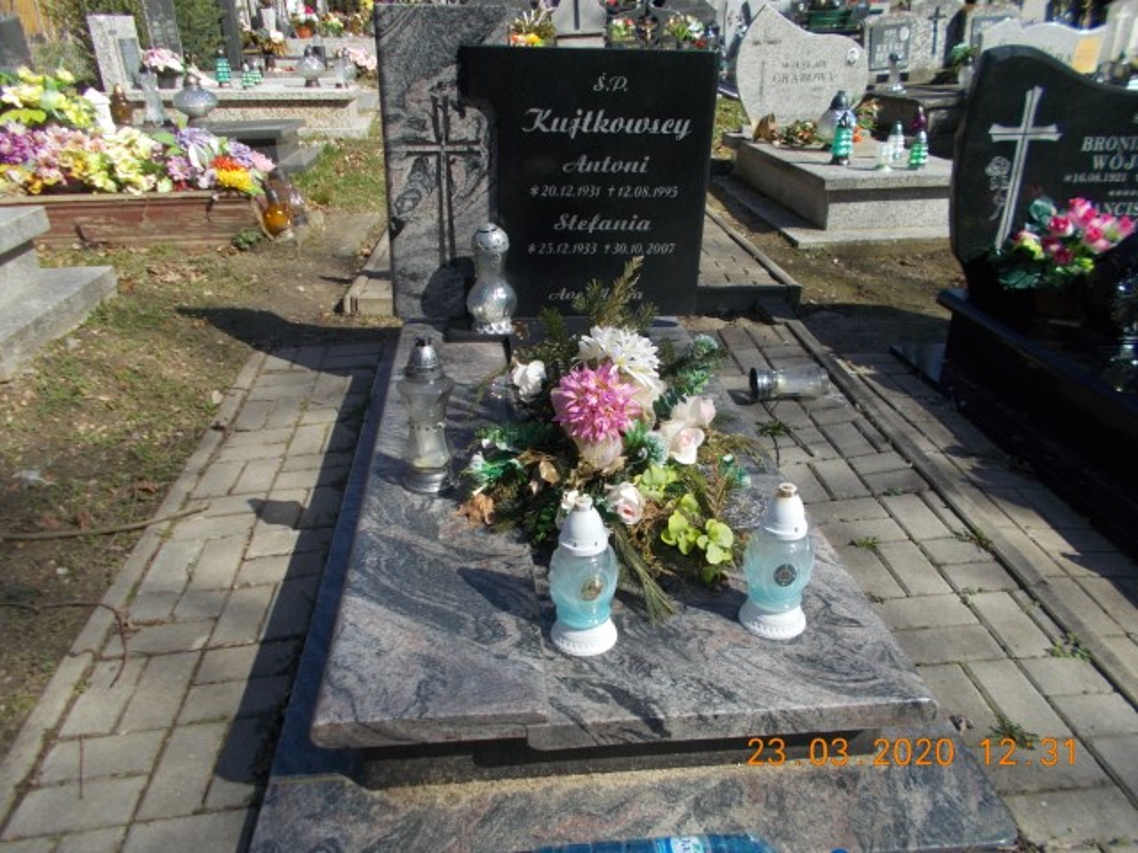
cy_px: 426
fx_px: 855
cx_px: 569
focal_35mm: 26
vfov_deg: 53.1
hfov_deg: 67.3
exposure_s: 1/125
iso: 80
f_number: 8
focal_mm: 4.6
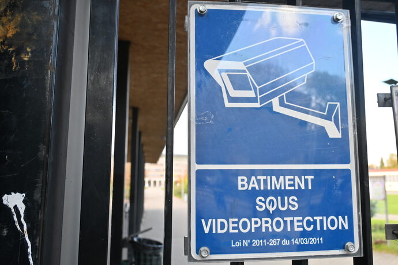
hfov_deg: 58.3
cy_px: 132
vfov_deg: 40.8
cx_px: 199
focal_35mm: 32
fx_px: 357
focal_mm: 21.5
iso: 200
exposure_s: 1/250
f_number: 4
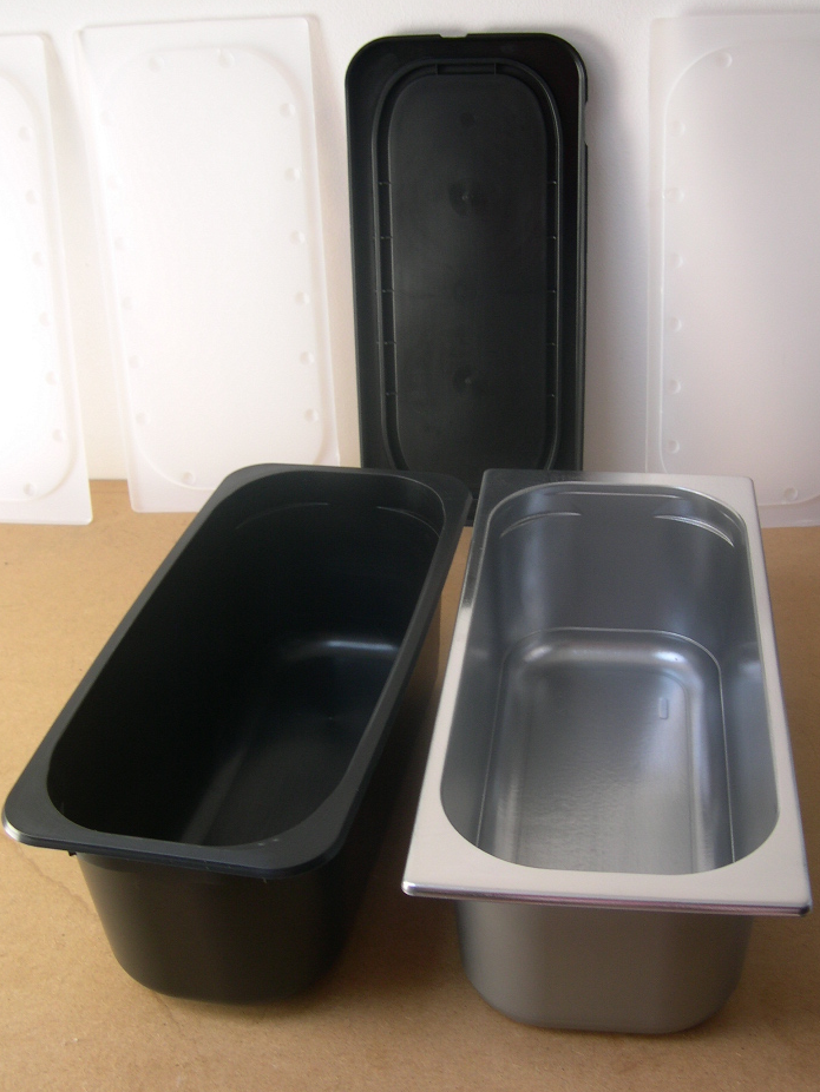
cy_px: 558
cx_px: 447
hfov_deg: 34.3
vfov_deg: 44.8
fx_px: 1326
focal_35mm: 42
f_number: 2.8
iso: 100
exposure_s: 1/46.8
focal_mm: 8
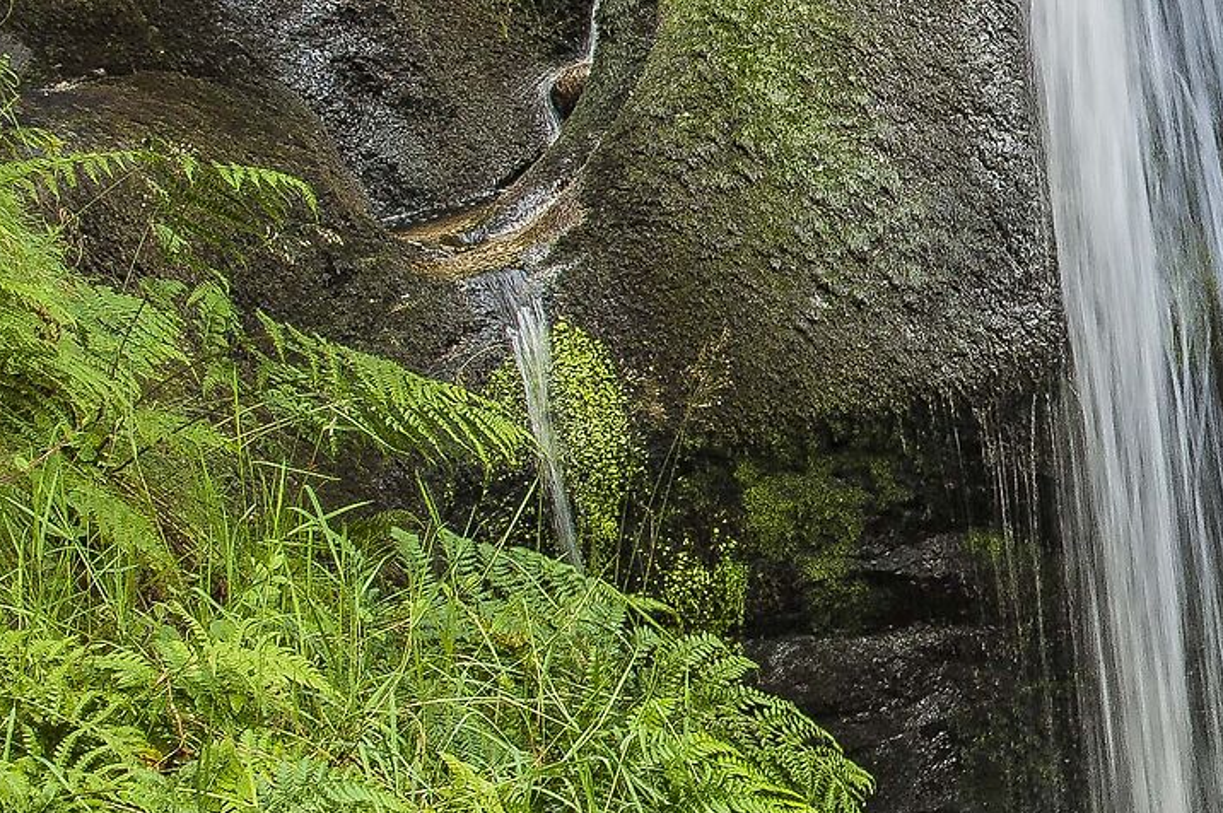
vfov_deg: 12.0
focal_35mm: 114
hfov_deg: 17.0
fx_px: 3869
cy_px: 267
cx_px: 1559
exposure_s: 1/13
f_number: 14
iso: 125
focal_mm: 34
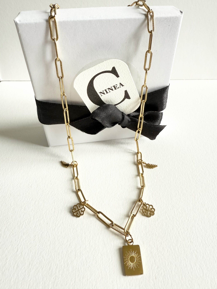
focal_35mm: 24
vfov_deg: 71.6
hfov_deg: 56.8
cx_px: 108
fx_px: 201
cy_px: 144
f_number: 2.2
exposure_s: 1/99
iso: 250
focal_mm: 2.22
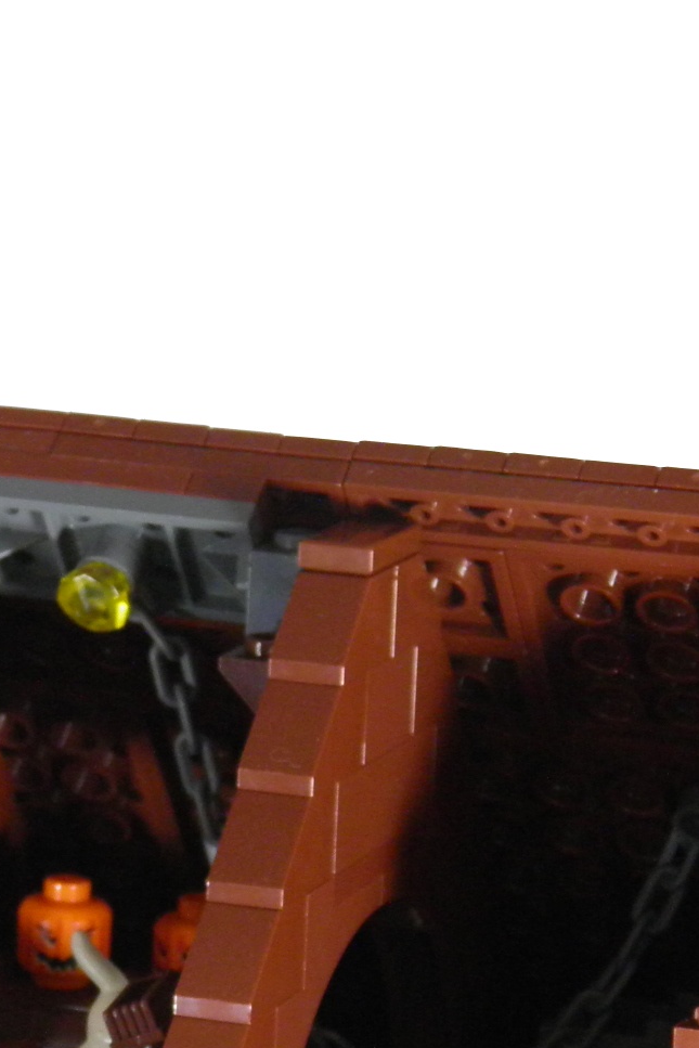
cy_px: 807
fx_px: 5852
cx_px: 10
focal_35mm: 201
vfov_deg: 10.2
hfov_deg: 6.8
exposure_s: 1/8
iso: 160
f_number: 3.9
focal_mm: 13.2
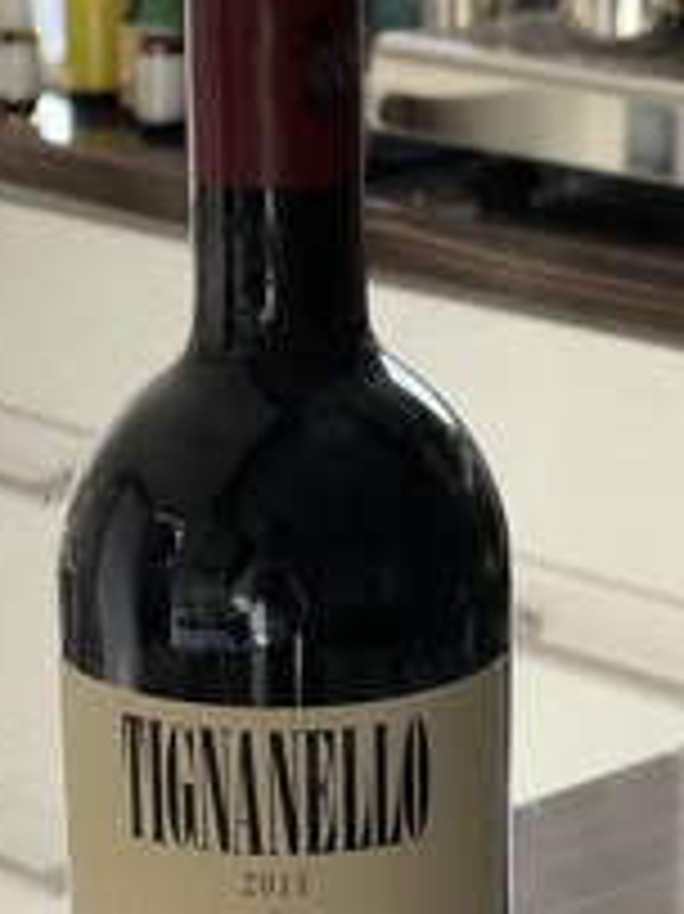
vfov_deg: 15.5
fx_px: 3323
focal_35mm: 126
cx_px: 284
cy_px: 747
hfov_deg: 11.7
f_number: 2.2
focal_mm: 7.5
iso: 20
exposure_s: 1/99
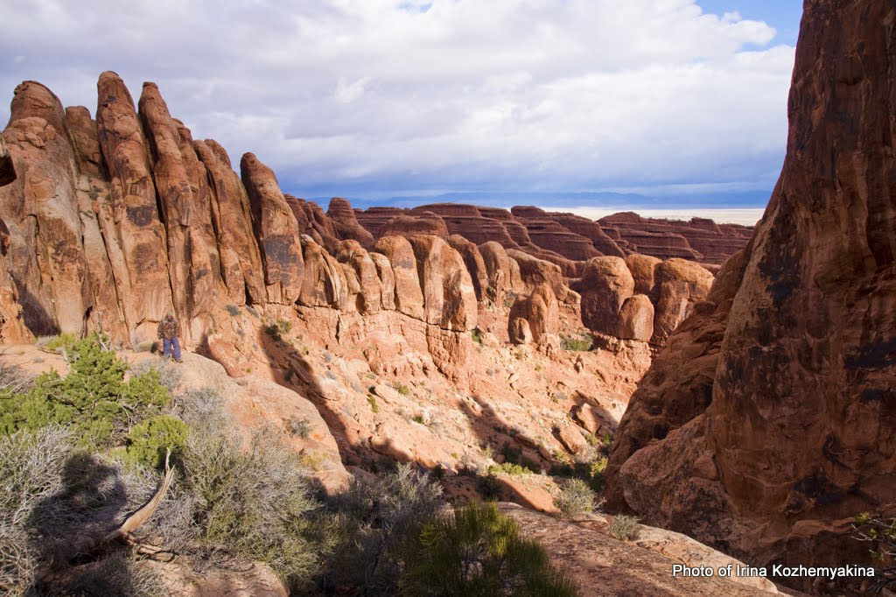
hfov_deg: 61.9
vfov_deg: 43.6
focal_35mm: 30
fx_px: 746
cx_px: 448
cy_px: 298
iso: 200
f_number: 9
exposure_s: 1/320
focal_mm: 20
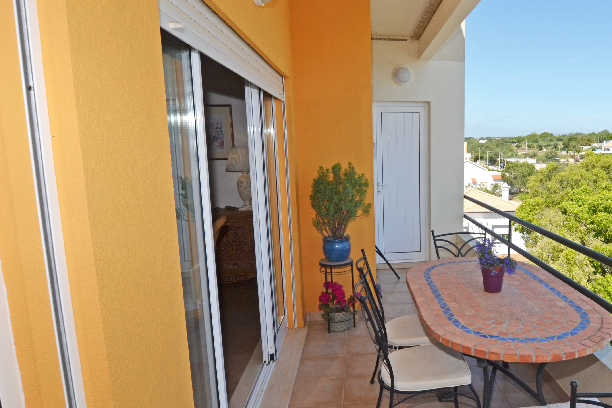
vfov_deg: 51.3
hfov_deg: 68.0
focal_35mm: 25
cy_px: 215
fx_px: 425
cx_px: 441
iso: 100
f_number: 9
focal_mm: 10
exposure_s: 1/200
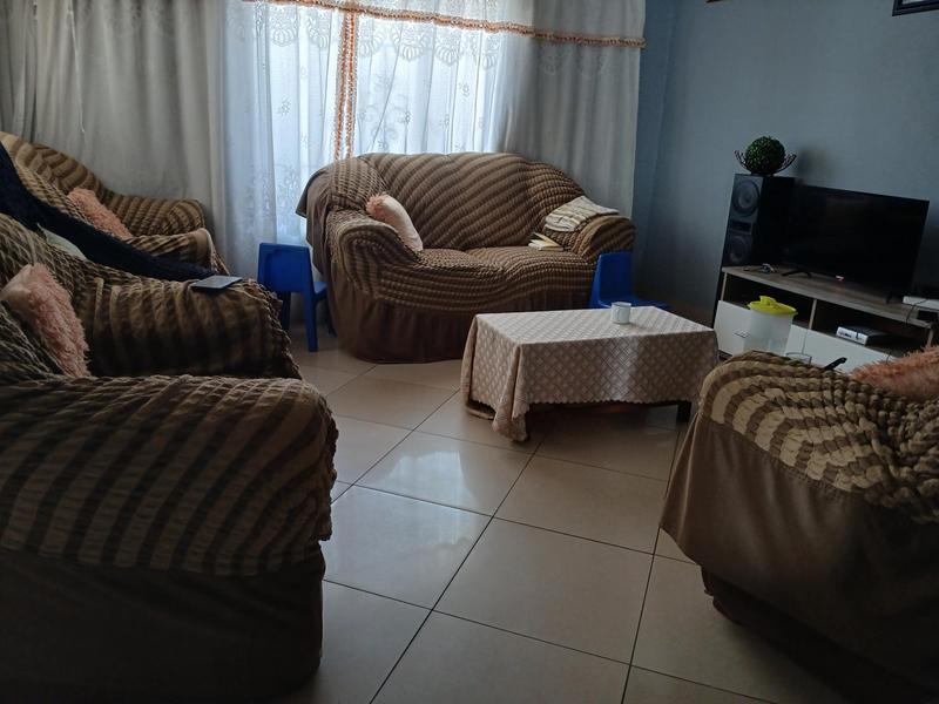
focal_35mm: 26
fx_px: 705
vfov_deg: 53.1
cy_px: 352
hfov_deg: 67.3
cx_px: 470
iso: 250
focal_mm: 3.98
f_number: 1.8
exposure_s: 1/50
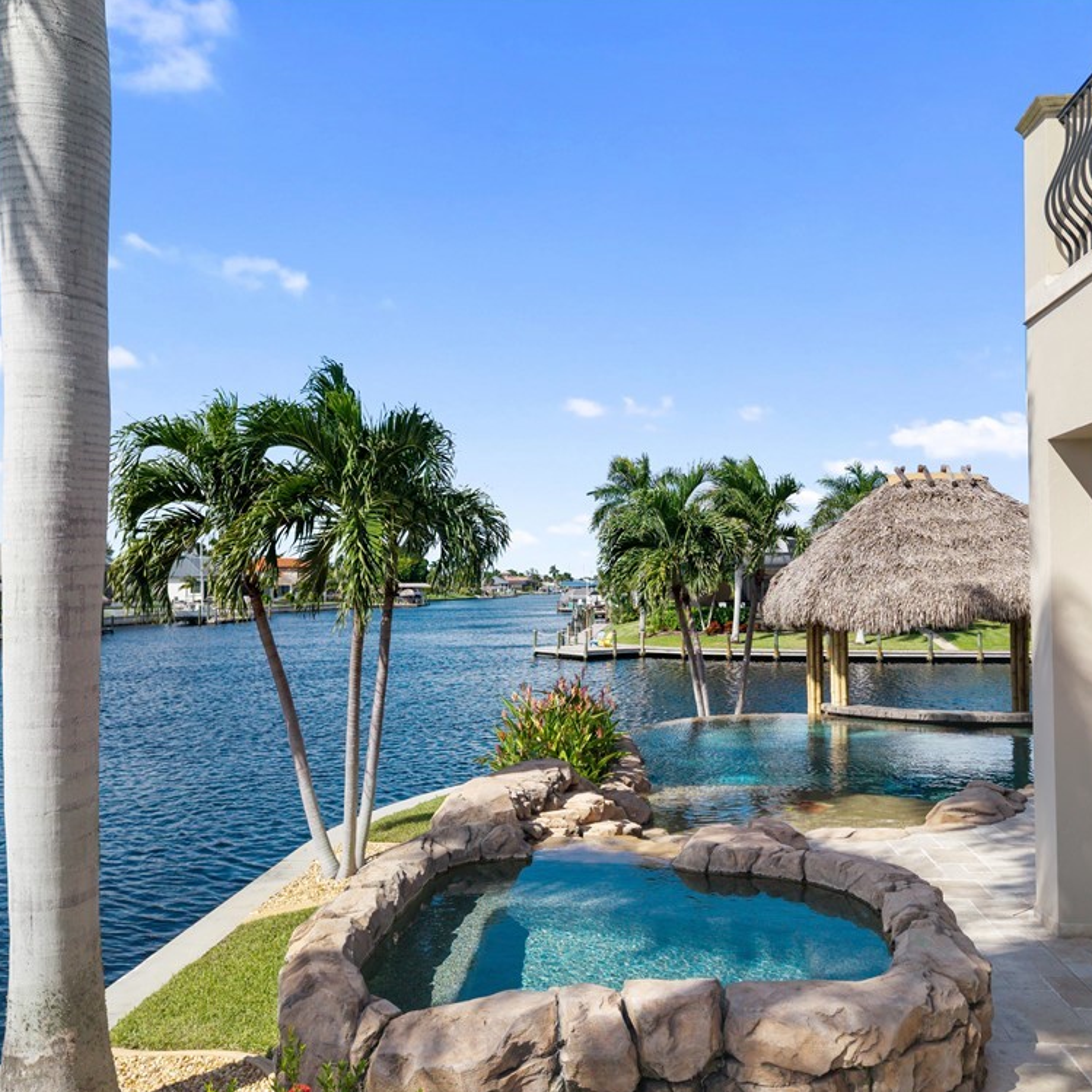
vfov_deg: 55.6
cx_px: 595
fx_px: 1035
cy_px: 551
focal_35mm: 29
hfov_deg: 55.5
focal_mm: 8.67
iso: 100
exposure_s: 1/500
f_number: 1.8
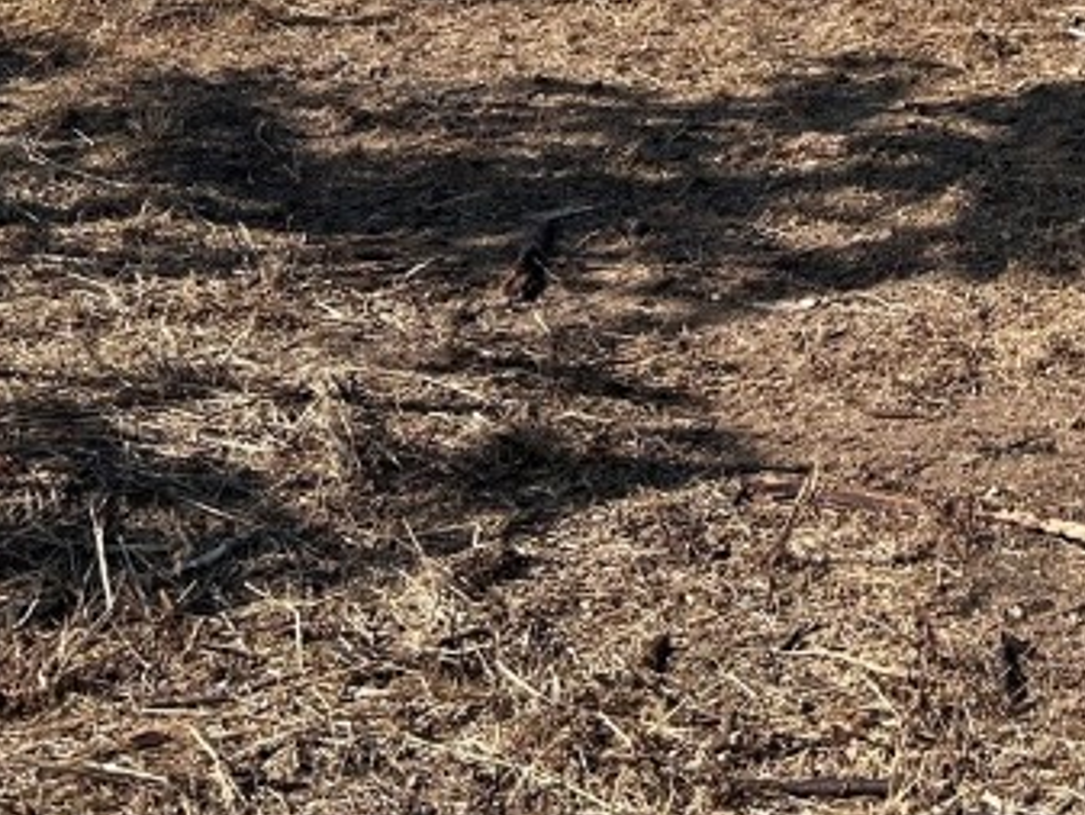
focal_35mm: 79
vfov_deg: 17.3
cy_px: -319
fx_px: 2477
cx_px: 1214
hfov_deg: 23.1
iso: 50
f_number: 1.5
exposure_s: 1/3968
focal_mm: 5.7
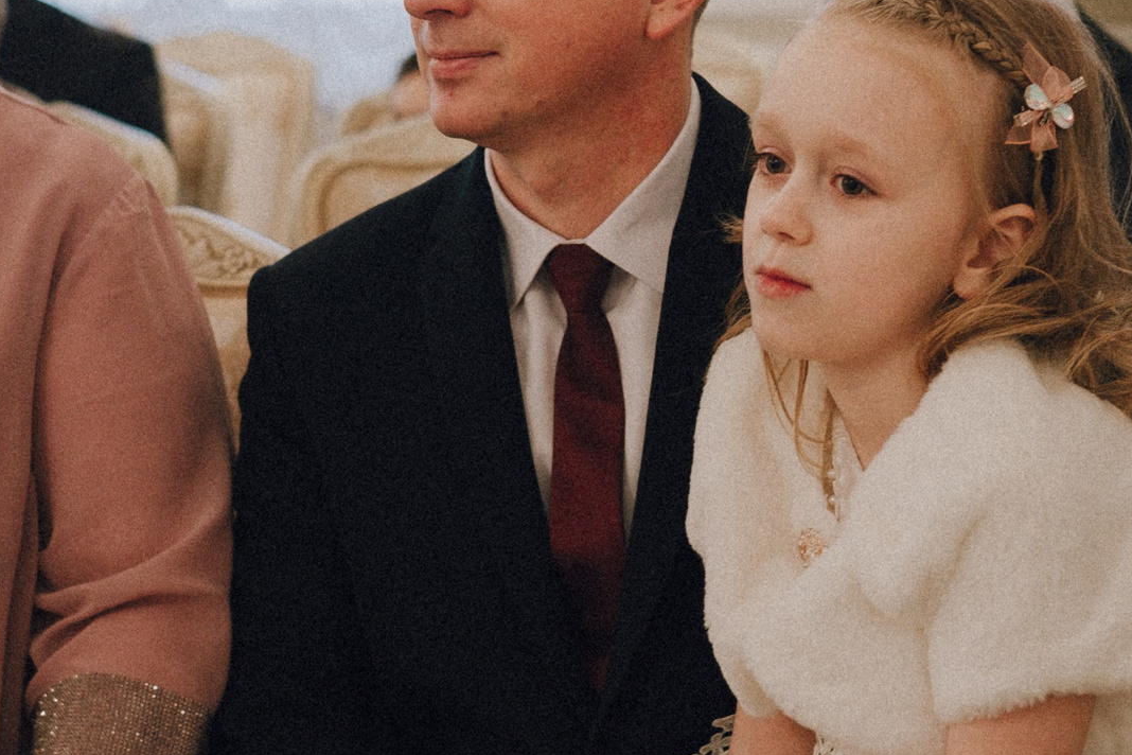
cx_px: 589
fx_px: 3993
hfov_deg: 16.1
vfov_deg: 10.8
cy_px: 245
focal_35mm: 127
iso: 1000
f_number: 2.2
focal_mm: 35
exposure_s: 1/125
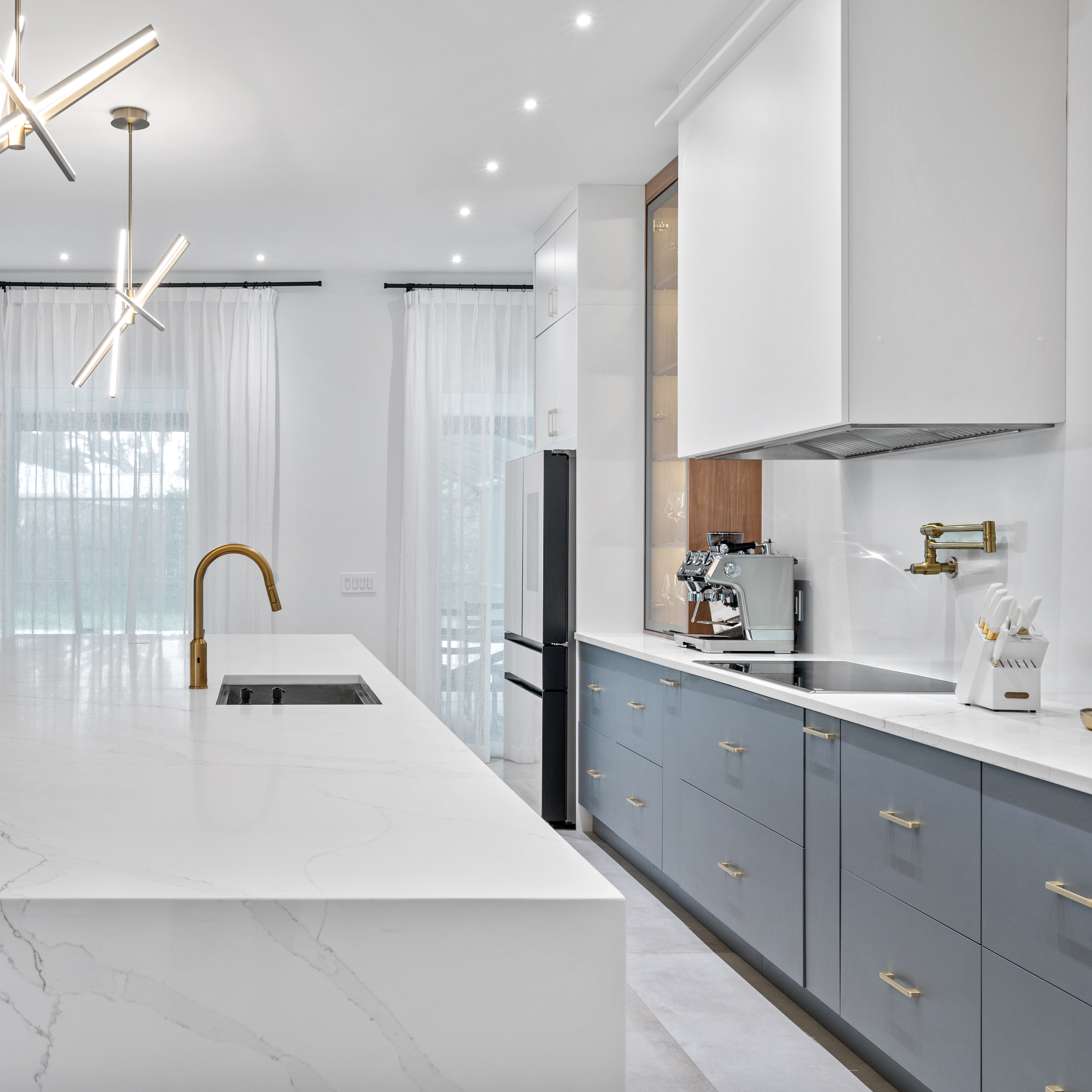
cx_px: 281
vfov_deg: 48.5
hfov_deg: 46.8
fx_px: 1213
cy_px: 544
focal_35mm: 34
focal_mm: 26
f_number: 7.1
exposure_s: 1/4
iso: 320
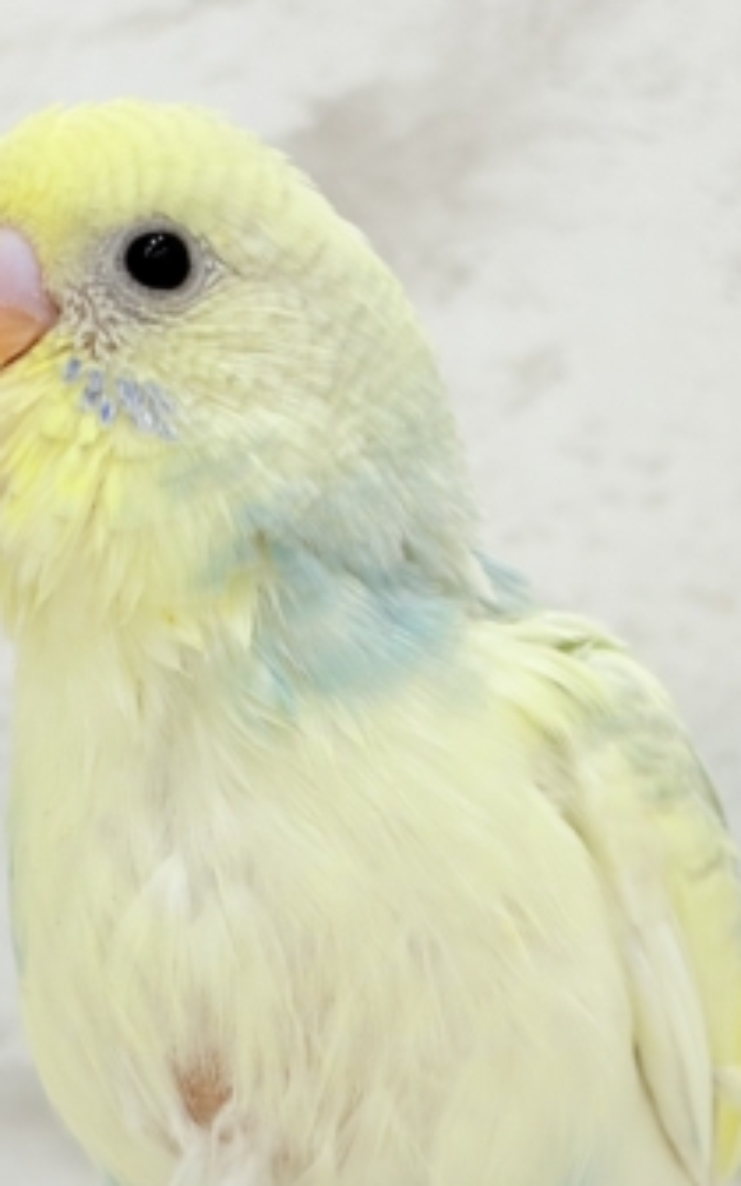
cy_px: 667
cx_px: 363
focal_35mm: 105
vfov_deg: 19.8
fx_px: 3393
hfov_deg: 12.5
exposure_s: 1/50
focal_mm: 5.96
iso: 32
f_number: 1.6
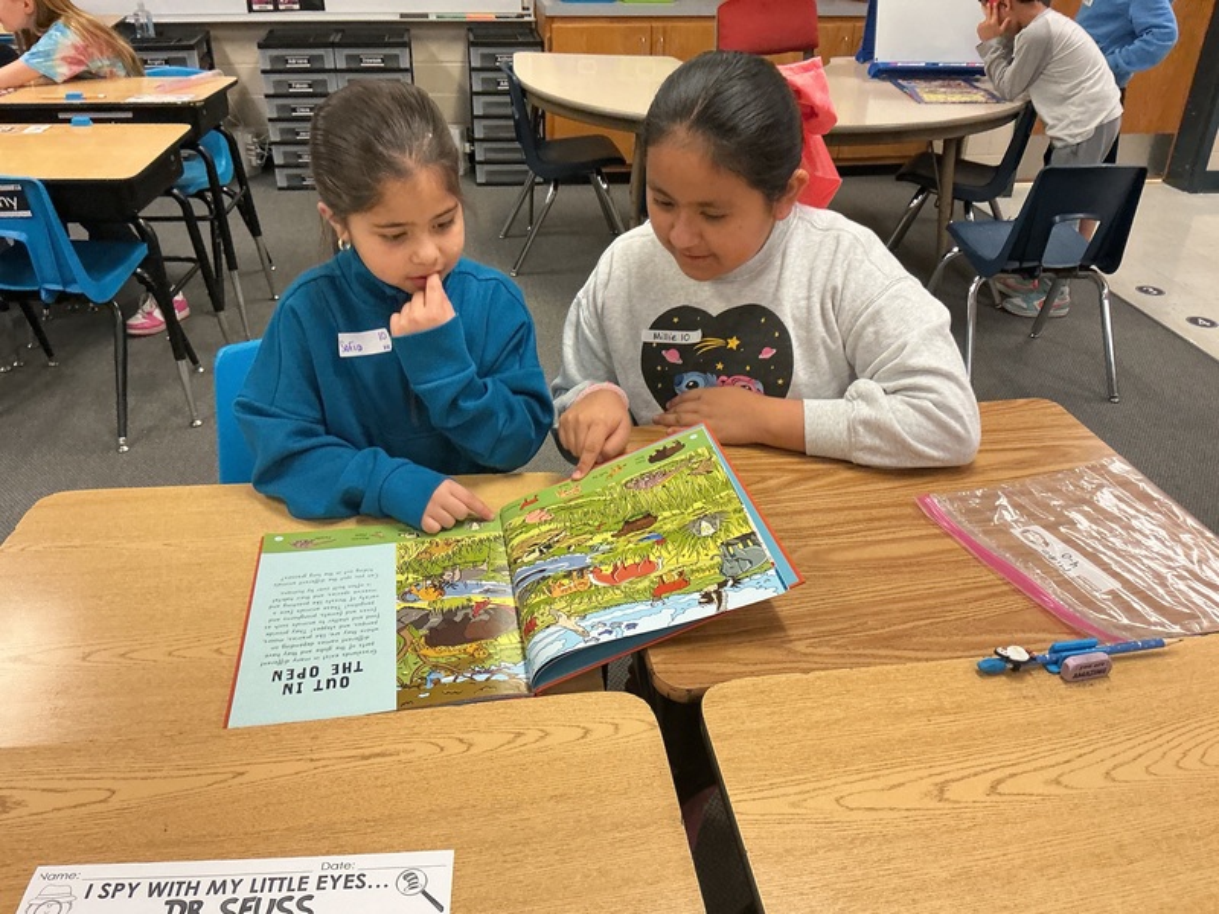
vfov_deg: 48.2
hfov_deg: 61.7
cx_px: 610
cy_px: 457
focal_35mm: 29
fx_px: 1021
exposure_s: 1/60
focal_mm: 3
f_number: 1.8
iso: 160
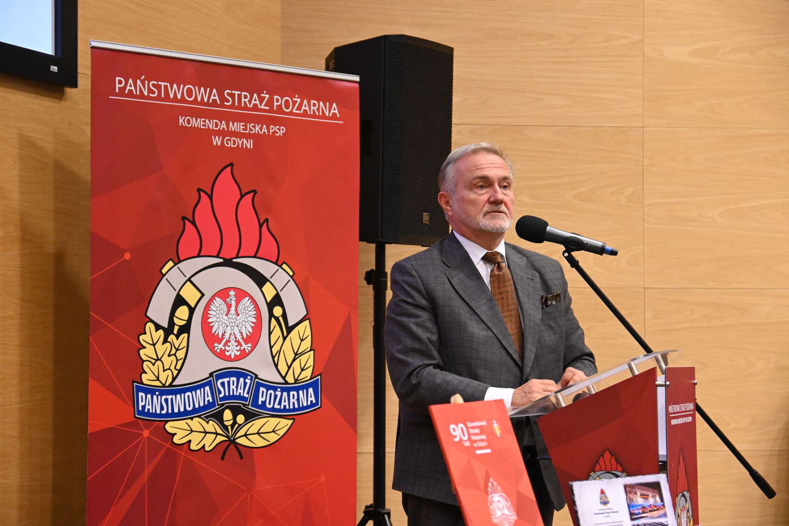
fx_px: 1709
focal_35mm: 78
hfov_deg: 26.0
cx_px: 394
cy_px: 263
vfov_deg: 17.5
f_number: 3.8
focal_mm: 52
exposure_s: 1/80
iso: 3200
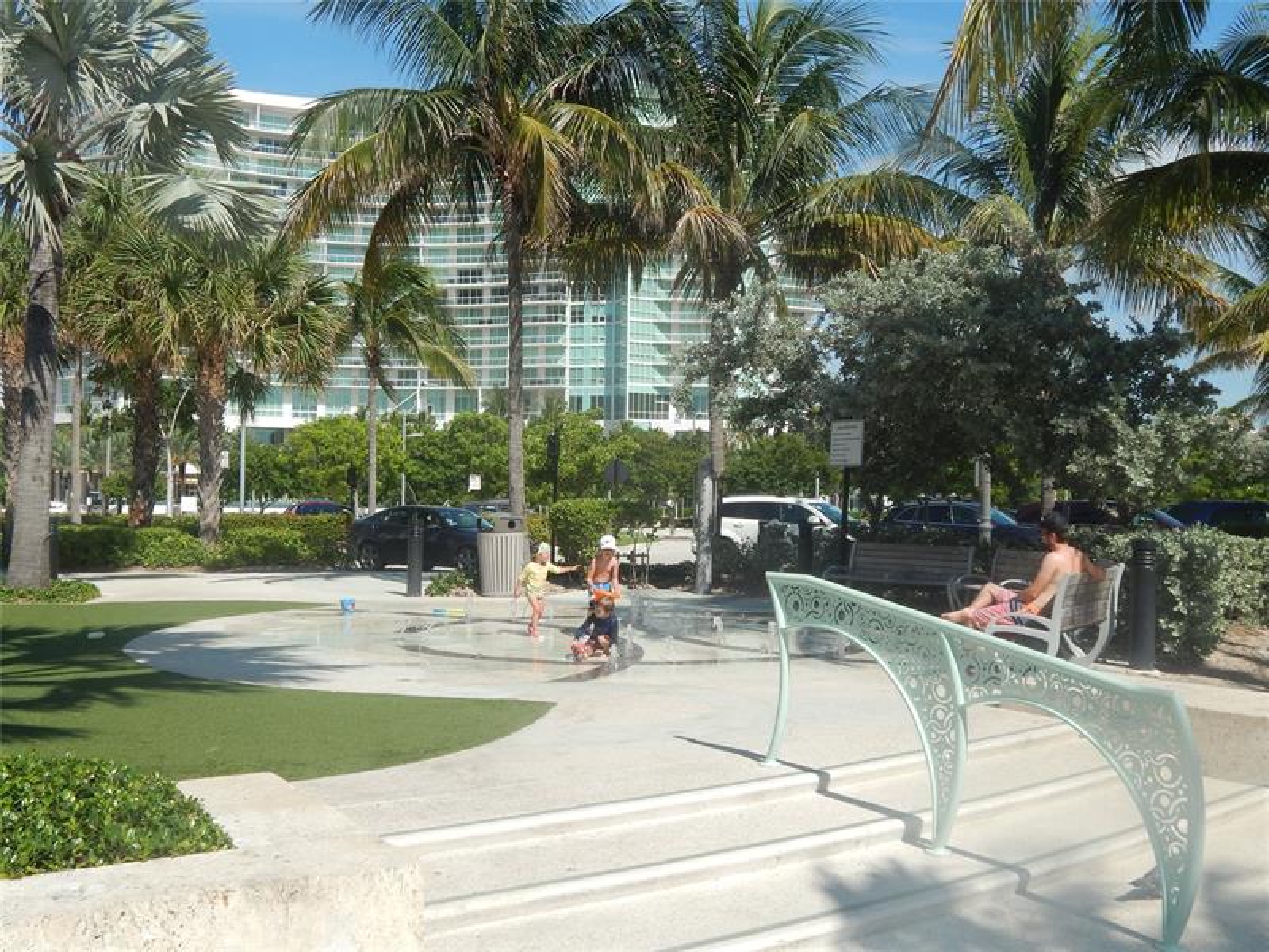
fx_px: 1393
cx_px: 634
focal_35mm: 38
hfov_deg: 49.0
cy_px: 476
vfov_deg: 37.7
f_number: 6.9
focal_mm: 6.8
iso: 125
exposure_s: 1/500
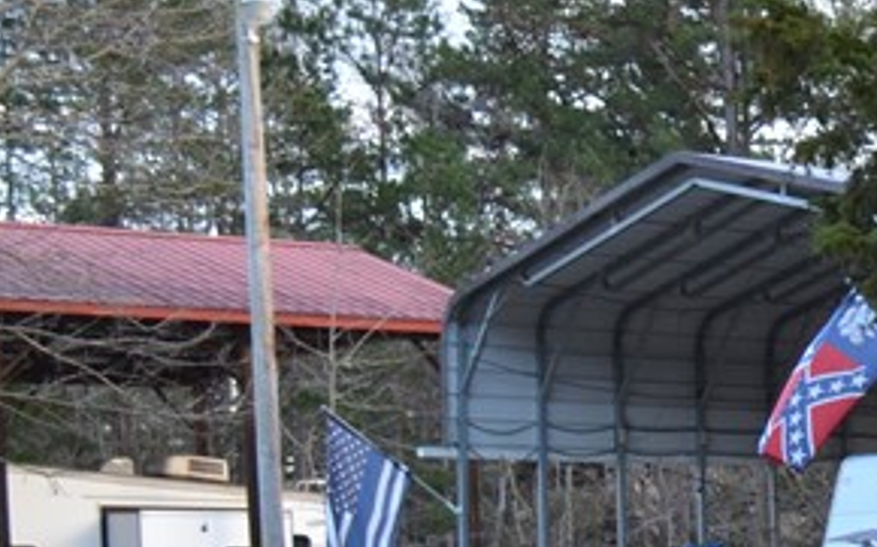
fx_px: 3010
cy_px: 774
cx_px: 1545
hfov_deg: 14.7
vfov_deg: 10.1
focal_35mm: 126
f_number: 4.5
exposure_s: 1/80
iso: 400
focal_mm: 22
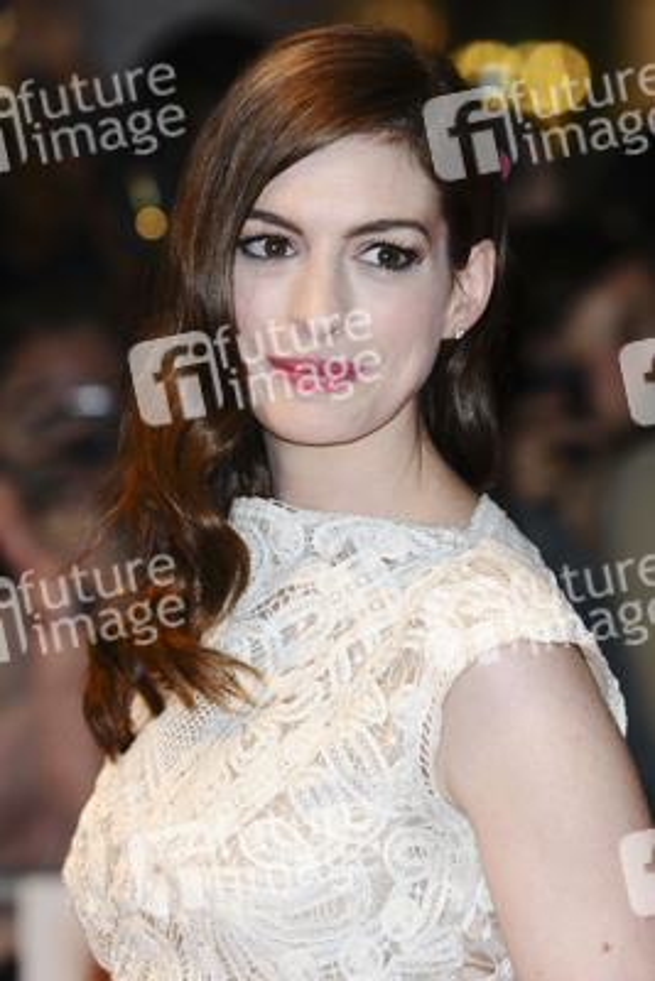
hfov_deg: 6.3
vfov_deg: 9.5
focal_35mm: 218
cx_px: 328
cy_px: 490
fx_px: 5930
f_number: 4.5
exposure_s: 1/160
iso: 320
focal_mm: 145
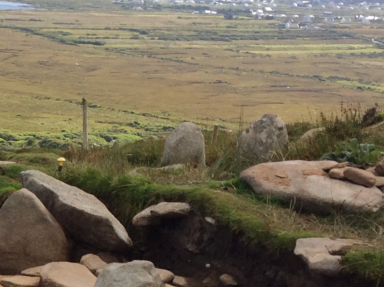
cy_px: 309
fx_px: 1087
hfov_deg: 17.8
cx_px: -200
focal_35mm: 98
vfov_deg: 14.7
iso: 32
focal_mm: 4.15
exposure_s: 1/1208
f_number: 2.2
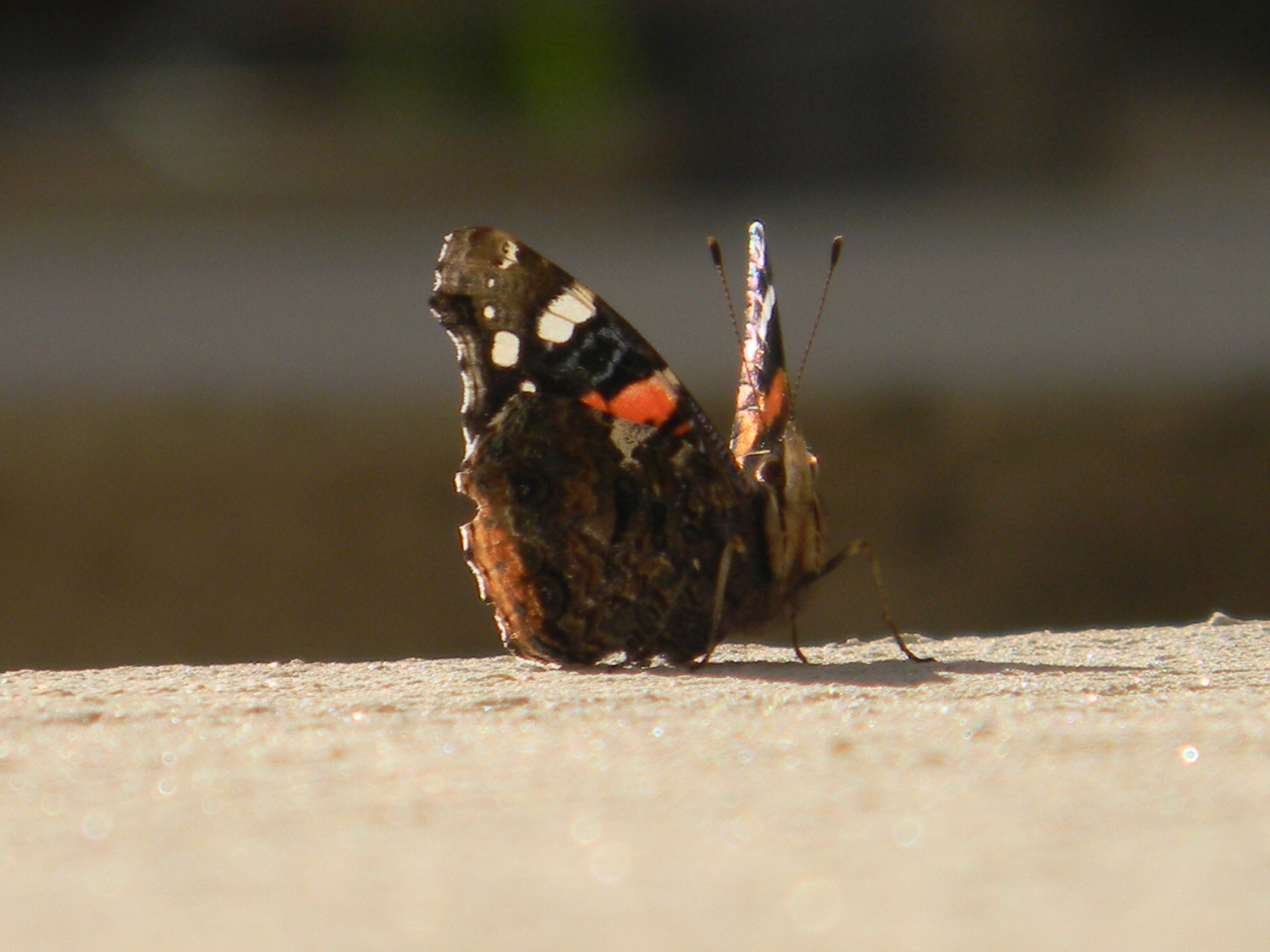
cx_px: 635
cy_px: 476
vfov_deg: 3.6
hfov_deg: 4.8
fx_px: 15189
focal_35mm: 414
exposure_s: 1/417
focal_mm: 75
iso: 80
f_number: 5.4
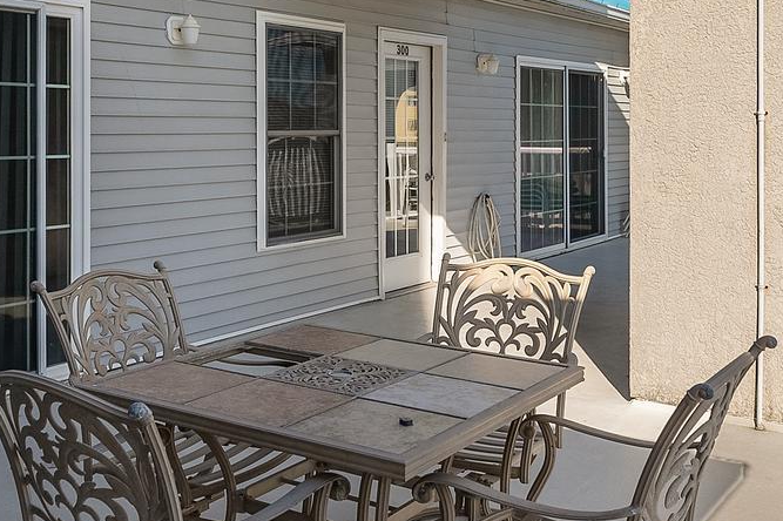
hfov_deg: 45.3
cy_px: 138
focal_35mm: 43
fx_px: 935
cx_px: 324
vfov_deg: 30.7
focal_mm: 14
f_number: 7.1
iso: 400
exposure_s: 1/1000
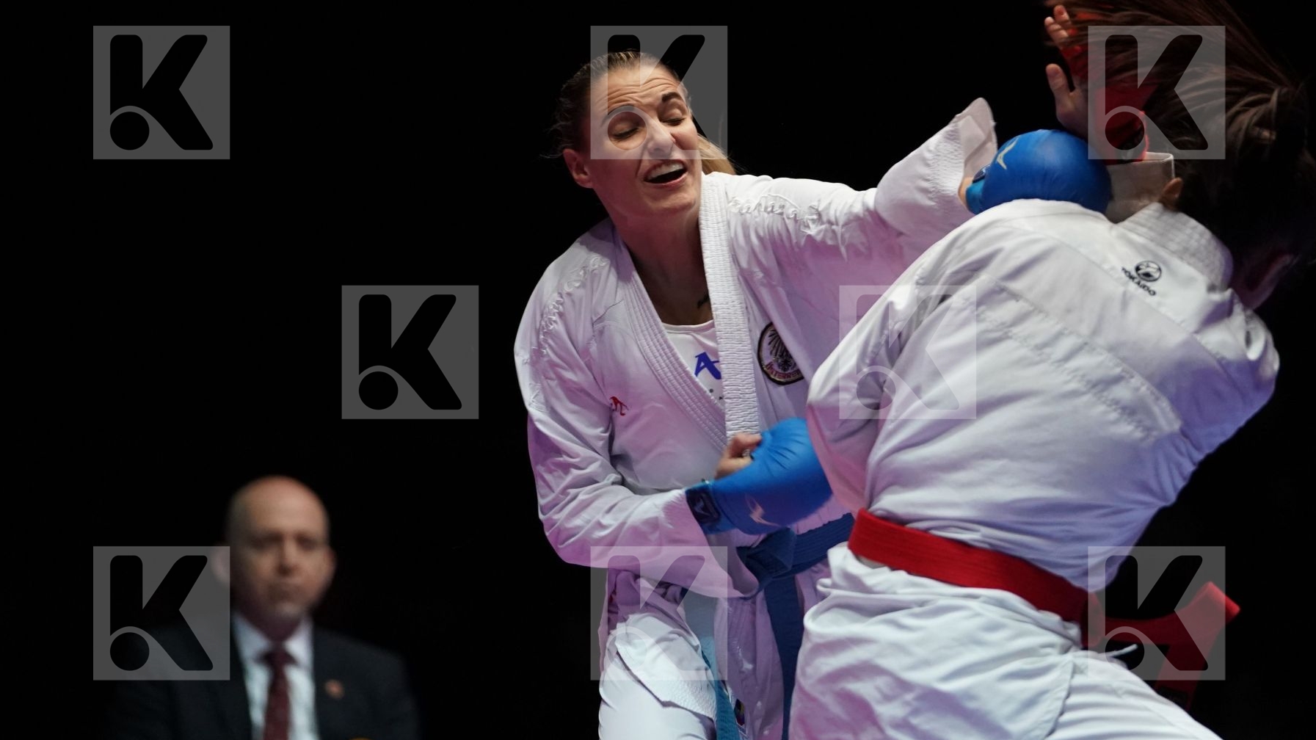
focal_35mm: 285
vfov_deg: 4.3
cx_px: 659
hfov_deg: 7.6
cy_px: 352
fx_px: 9944
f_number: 2.8
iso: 3200
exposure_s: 1/1000
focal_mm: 181
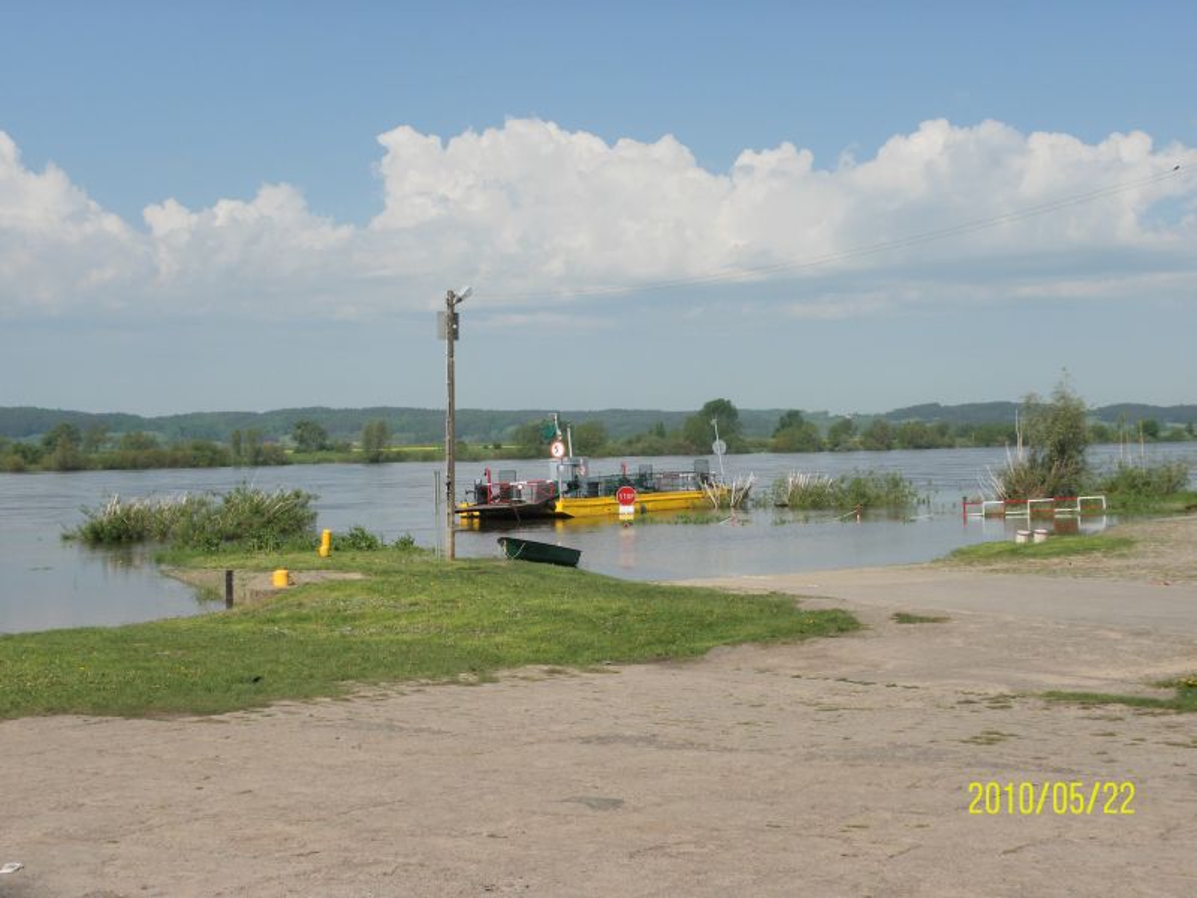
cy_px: 449
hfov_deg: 36.8
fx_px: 1798
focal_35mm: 52
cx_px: 598
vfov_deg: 28.0
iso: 64
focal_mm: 9.2
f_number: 6.3
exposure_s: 1/500
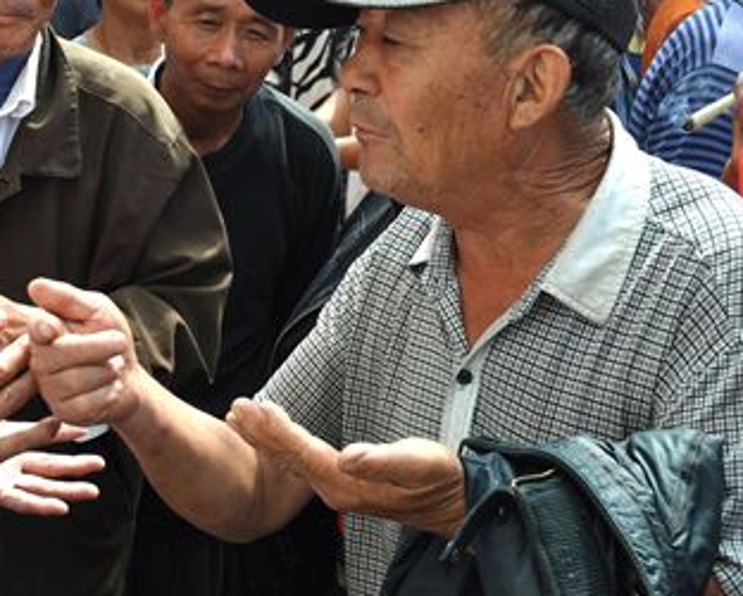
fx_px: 2024
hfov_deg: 20.5
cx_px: 131
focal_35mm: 92
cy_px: 218
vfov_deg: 16.7
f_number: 8
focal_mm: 34
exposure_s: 1/200
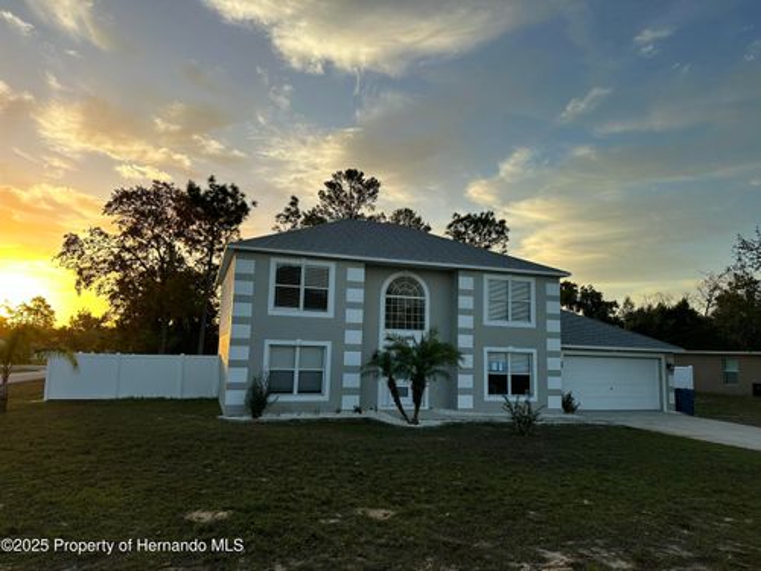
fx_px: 528
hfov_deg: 71.6
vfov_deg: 56.8
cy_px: 286
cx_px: 380
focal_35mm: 24
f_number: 1.78
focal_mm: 6.86
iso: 80
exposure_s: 1/1157
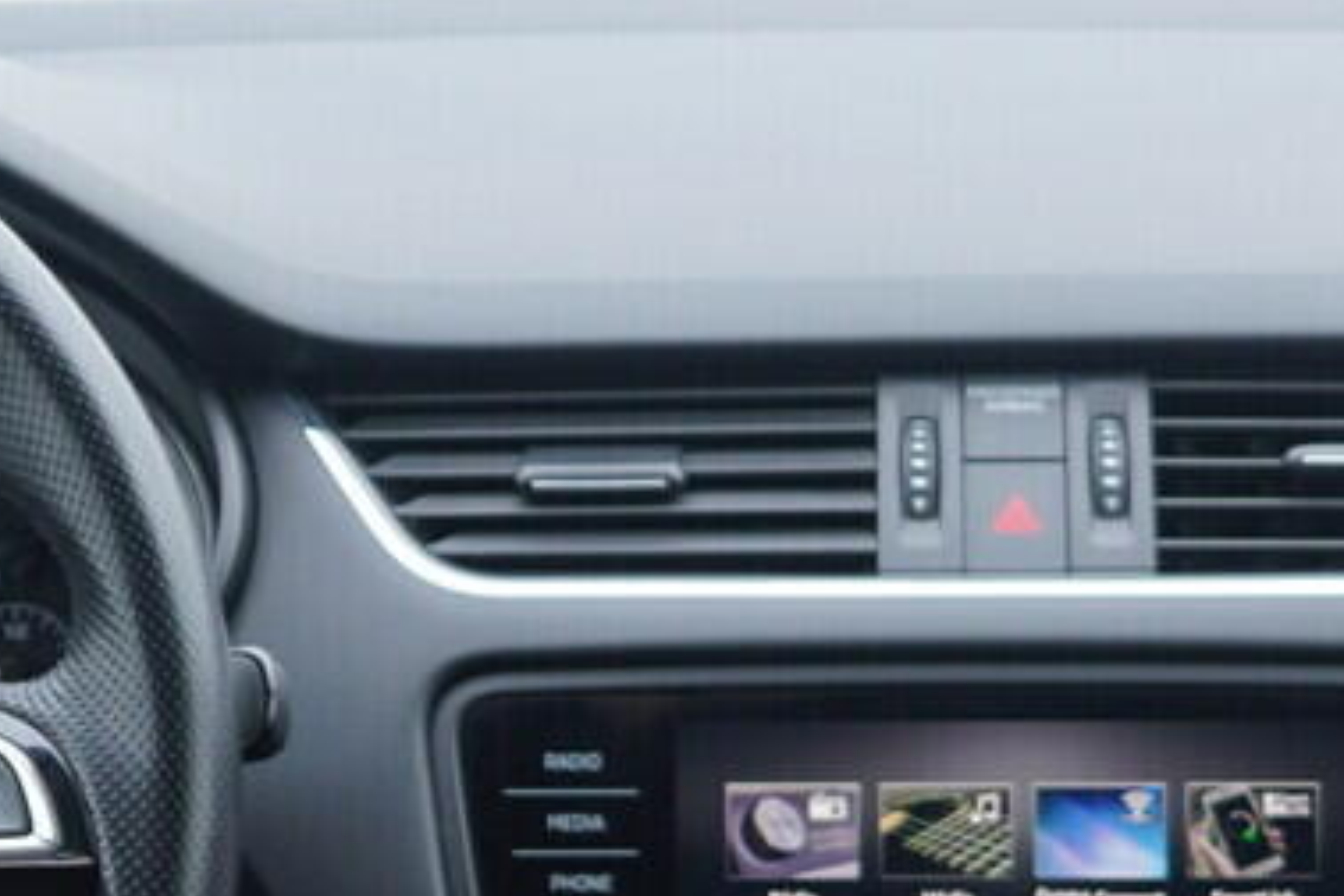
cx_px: 967
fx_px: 5114
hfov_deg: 14.9
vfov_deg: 9.9
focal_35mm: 137
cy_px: 928
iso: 160
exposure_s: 1/40
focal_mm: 24
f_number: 2.8
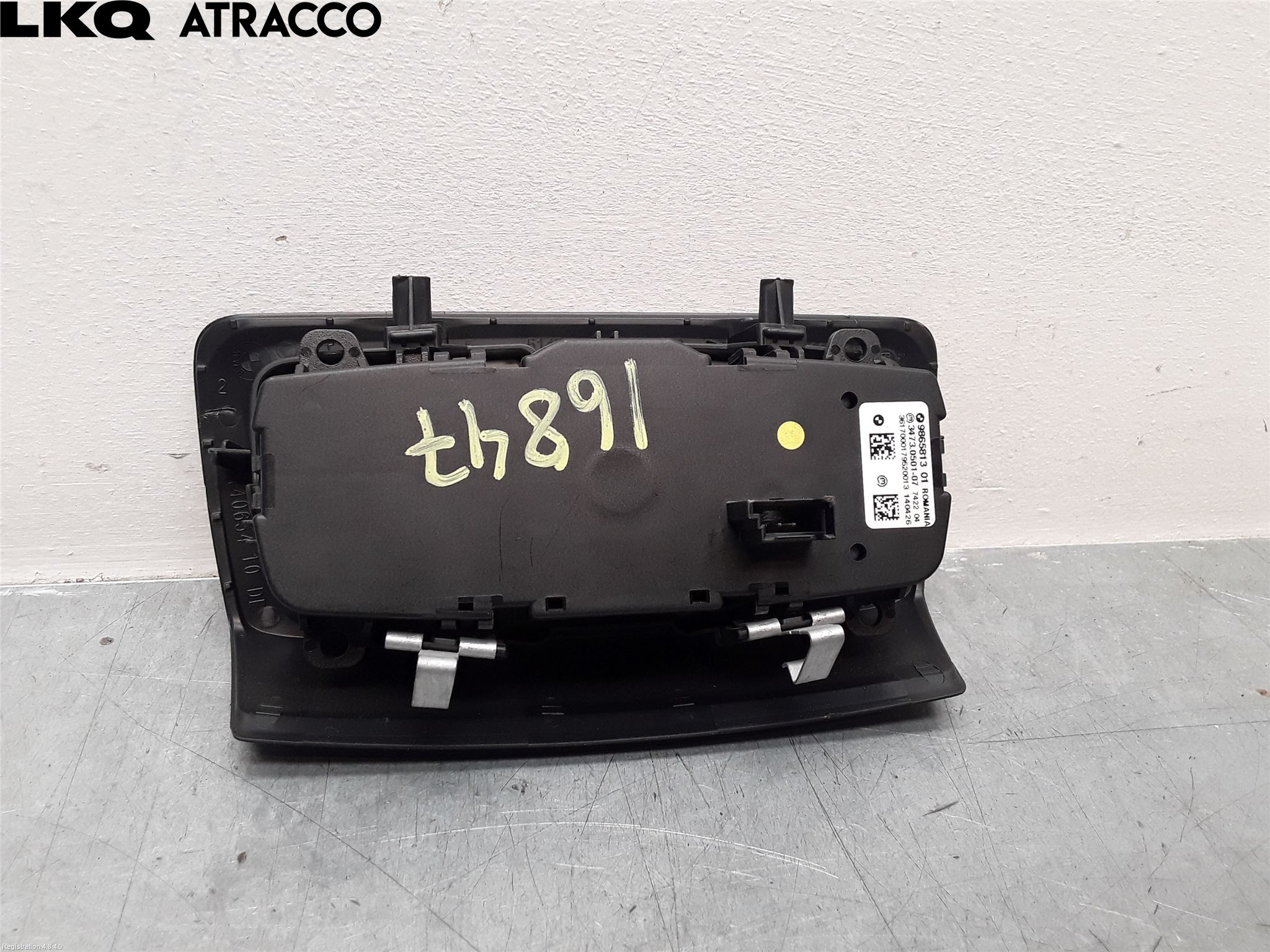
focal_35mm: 28
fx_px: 1027
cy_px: 476
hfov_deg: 63.4
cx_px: 635
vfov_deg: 49.7
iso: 50
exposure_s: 1/50
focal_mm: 2.91
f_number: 1.9
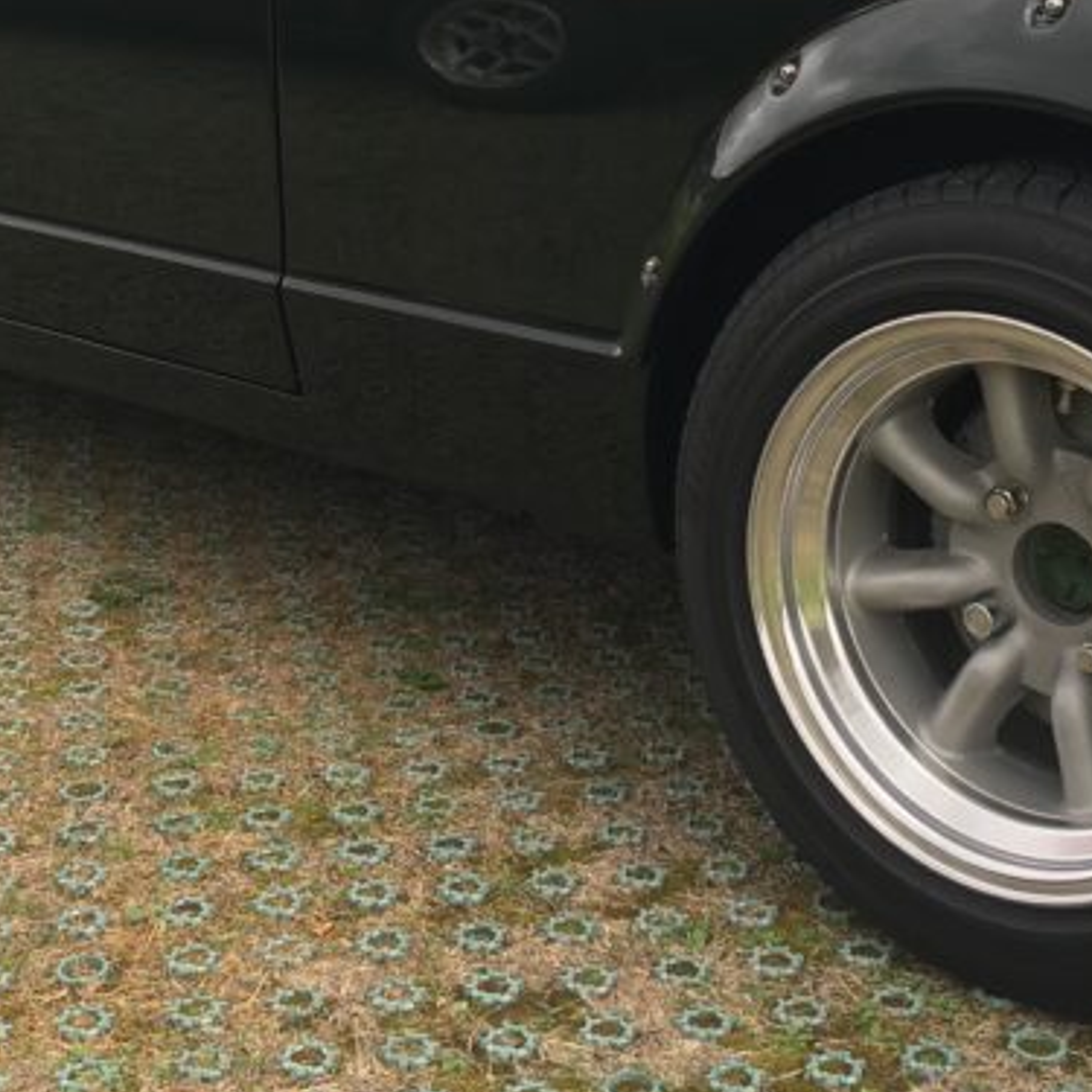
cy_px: 160
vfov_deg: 24.1
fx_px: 2498
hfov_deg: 24.7
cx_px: 571
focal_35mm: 70
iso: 25
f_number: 2.2
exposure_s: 1/123
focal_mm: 4.15
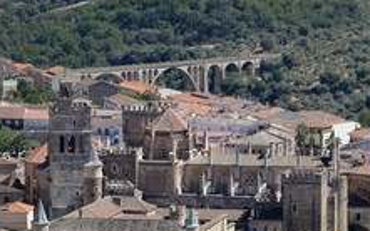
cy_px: 221
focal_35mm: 387
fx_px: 3901
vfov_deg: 3.4
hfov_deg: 5.4
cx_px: 203
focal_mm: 200
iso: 200
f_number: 9
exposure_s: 1/500
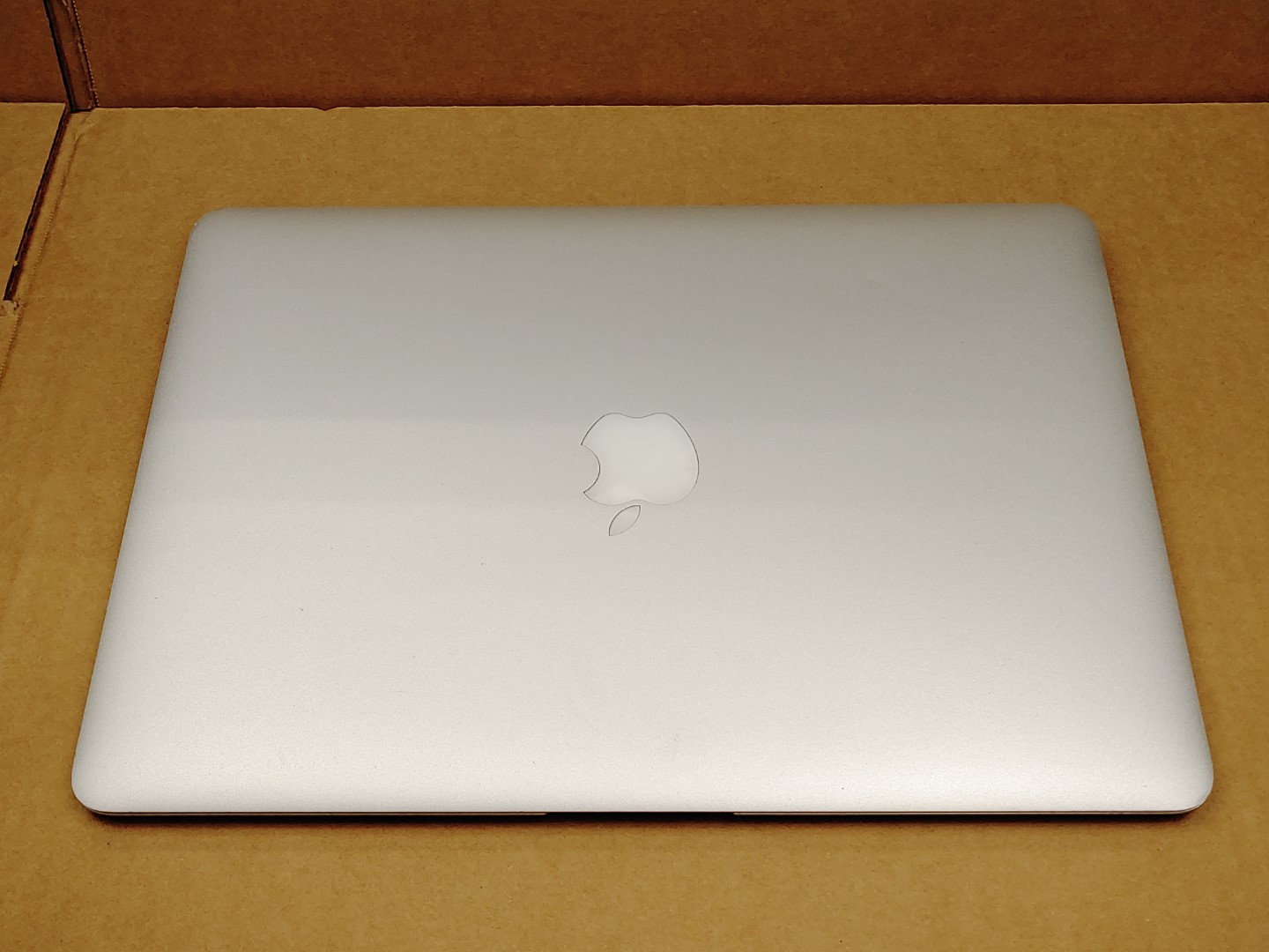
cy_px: 476
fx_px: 1430
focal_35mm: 39
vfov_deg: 36.8
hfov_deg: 47.9
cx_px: 634
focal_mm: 4.36
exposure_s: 1/478
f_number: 1.8
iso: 50
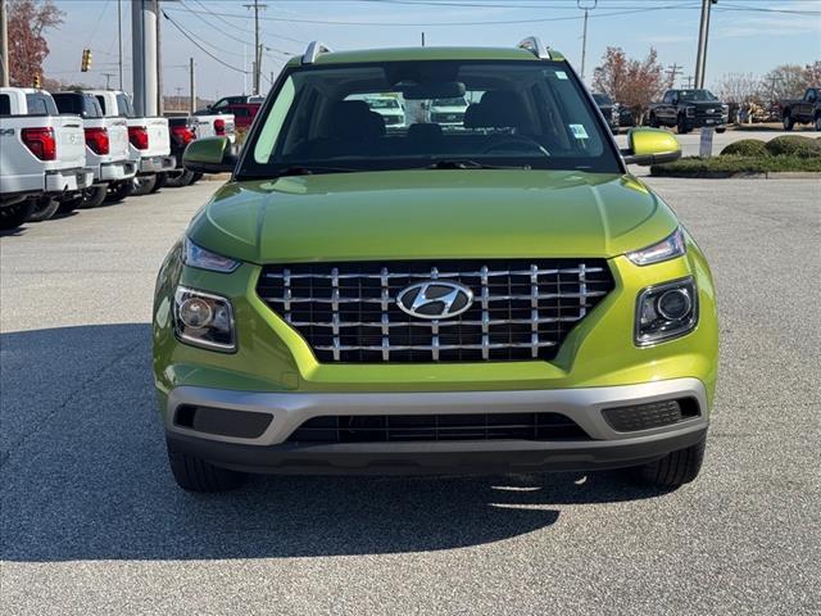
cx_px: 410
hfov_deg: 39.7
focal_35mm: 48
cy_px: 308
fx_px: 1138
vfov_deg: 30.3
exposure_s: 1/2331
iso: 64
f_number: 1.78
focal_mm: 6.76
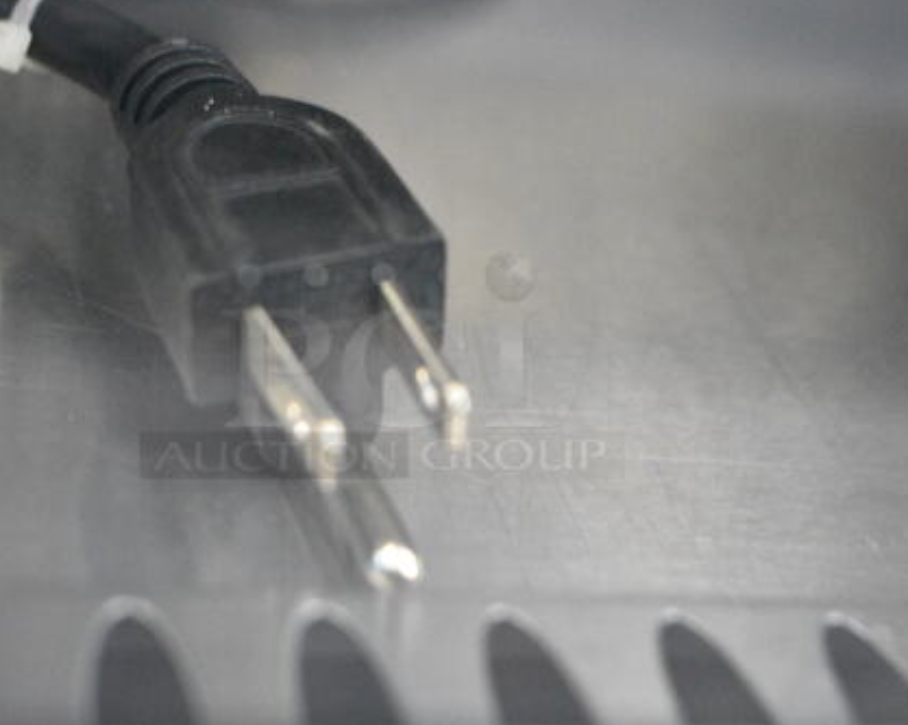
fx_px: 1772
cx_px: 383
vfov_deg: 23.1
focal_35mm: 66
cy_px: 364
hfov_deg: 28.7
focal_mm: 32
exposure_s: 1/50
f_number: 4.5
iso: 6400
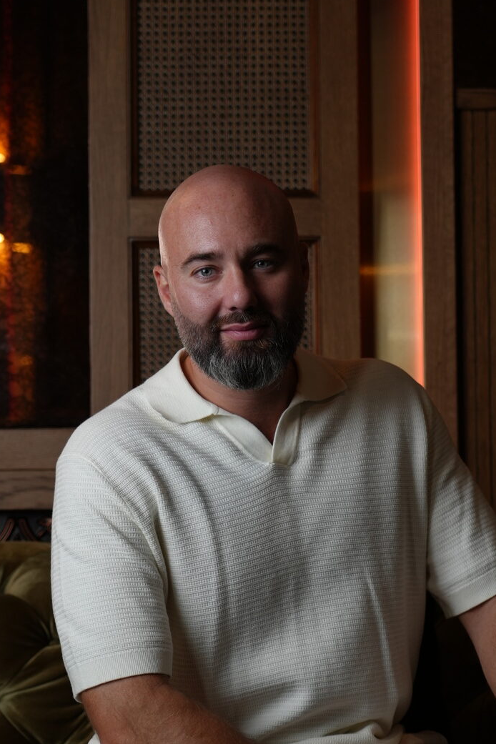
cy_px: 407
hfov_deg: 13.2
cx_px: 253
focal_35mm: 104
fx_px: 2149
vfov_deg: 19.6
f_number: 4
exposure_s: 1/125
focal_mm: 63
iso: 500
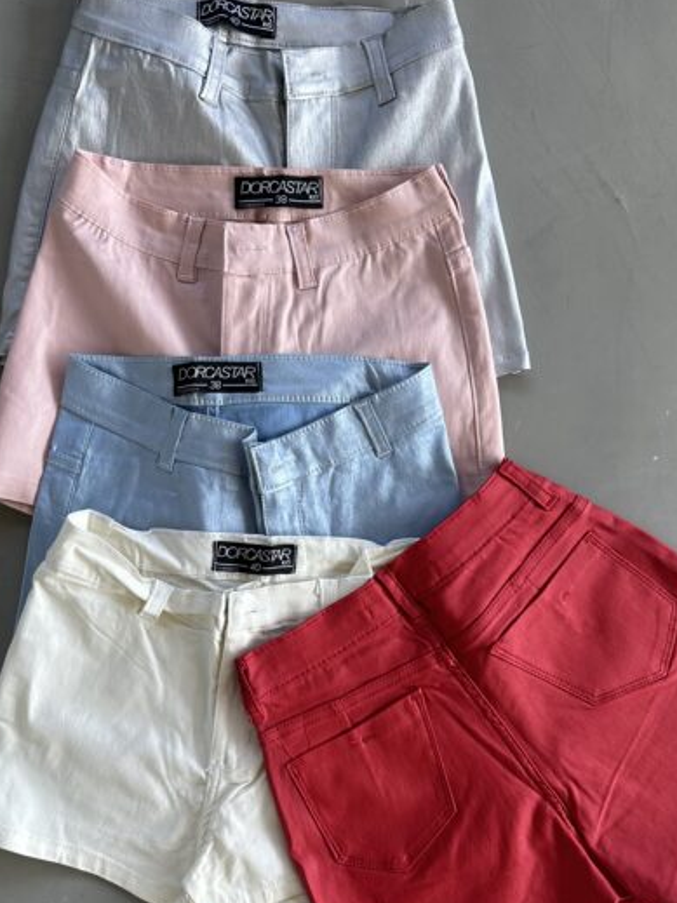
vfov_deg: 50.0
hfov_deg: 38.6
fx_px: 965
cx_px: 327
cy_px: 505
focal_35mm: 37
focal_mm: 6.86
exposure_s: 1/100
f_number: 1.78
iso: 80
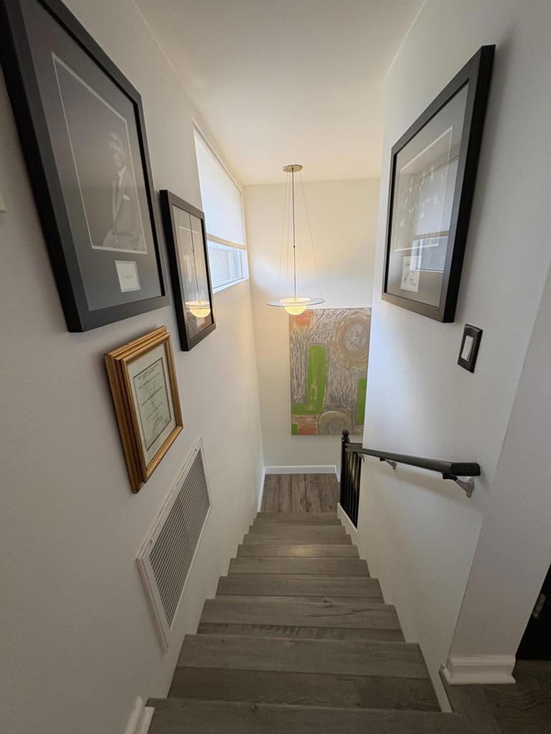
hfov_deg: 85.7
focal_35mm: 14
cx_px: 276
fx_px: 297
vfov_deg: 102.1
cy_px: 367
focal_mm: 2.22
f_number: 2.2
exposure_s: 1/60
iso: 125
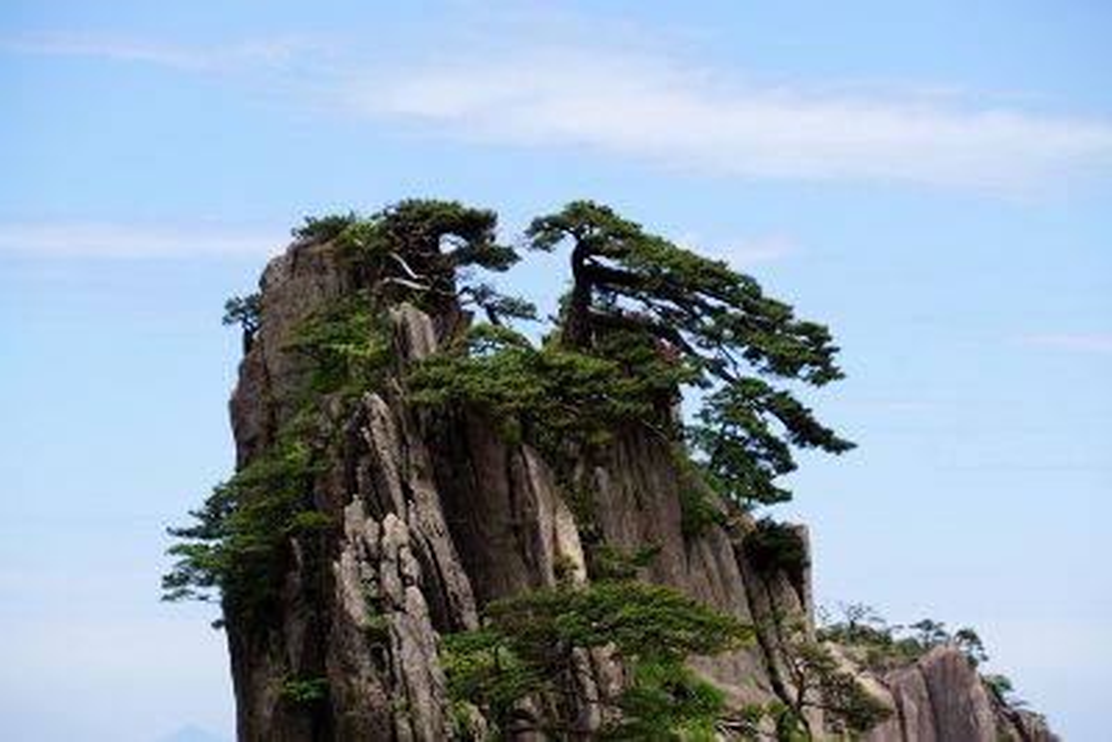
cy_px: 371
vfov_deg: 6.8
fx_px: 6257
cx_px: 556
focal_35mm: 202
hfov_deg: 10.2
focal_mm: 135
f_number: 7.1
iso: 100
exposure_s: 1/320
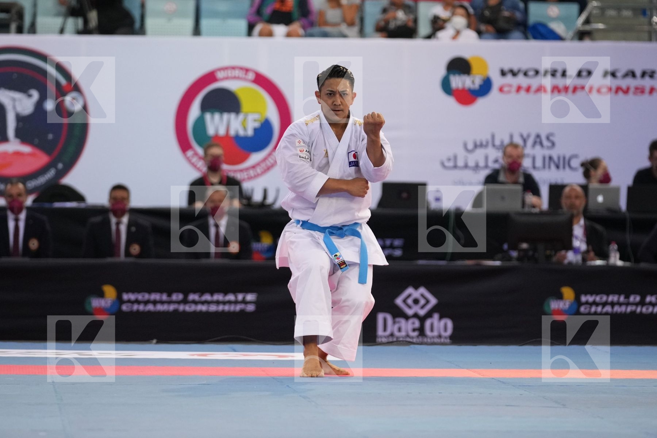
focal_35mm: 246
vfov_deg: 5.6
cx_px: 328
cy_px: 219
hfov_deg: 8.4
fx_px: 4489
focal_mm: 164
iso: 2500
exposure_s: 1/1000
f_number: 2.8
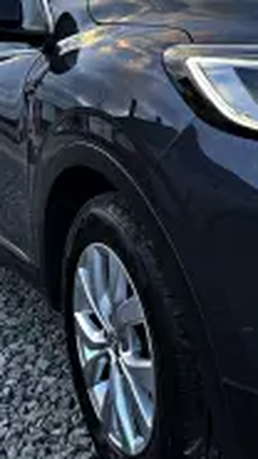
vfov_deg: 40.5
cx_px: 223
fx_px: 621
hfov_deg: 23.0
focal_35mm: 51
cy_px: 196
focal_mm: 6.76
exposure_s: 1/397
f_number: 1.78
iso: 80
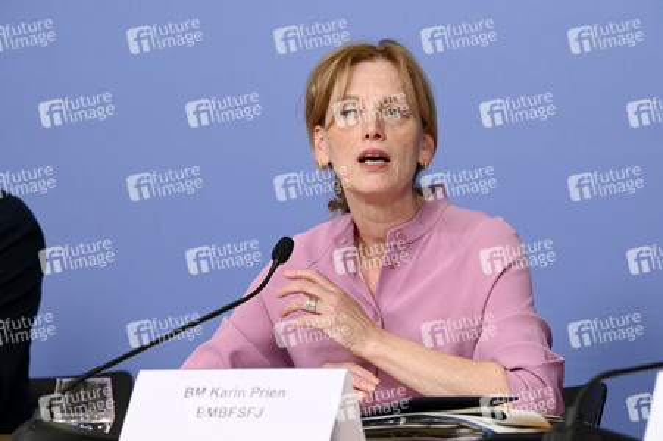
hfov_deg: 11.4
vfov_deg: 7.6
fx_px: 3312
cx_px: 332
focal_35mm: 180
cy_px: 220
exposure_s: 1/800
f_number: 5.6
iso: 4000
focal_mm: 180
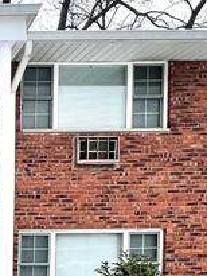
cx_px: -159
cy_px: 331
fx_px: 518
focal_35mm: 65
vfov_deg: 26.5
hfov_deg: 18.2
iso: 32
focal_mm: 1.57
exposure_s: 1/633
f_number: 1.8
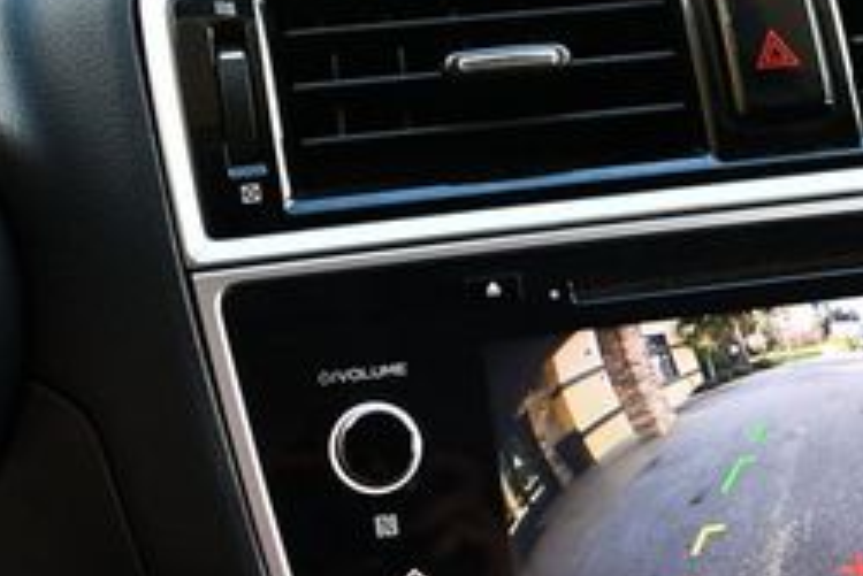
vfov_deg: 14.8
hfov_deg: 21.7
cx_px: 766
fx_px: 2207
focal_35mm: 92
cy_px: 462
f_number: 3.5
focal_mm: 18
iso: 800
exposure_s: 1/250
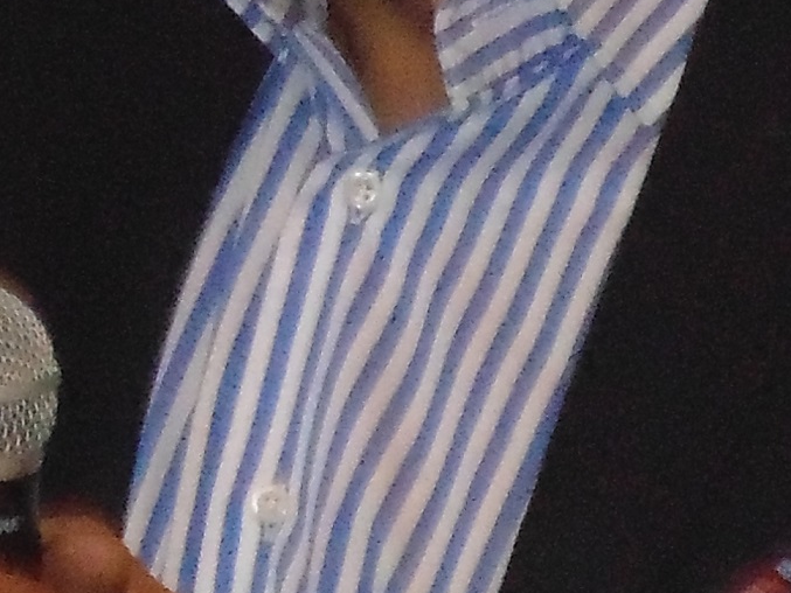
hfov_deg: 1.9
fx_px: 23289
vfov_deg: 1.5
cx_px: -806
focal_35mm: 1019
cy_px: -238
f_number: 5.4
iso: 800
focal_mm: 34.2
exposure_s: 1/60
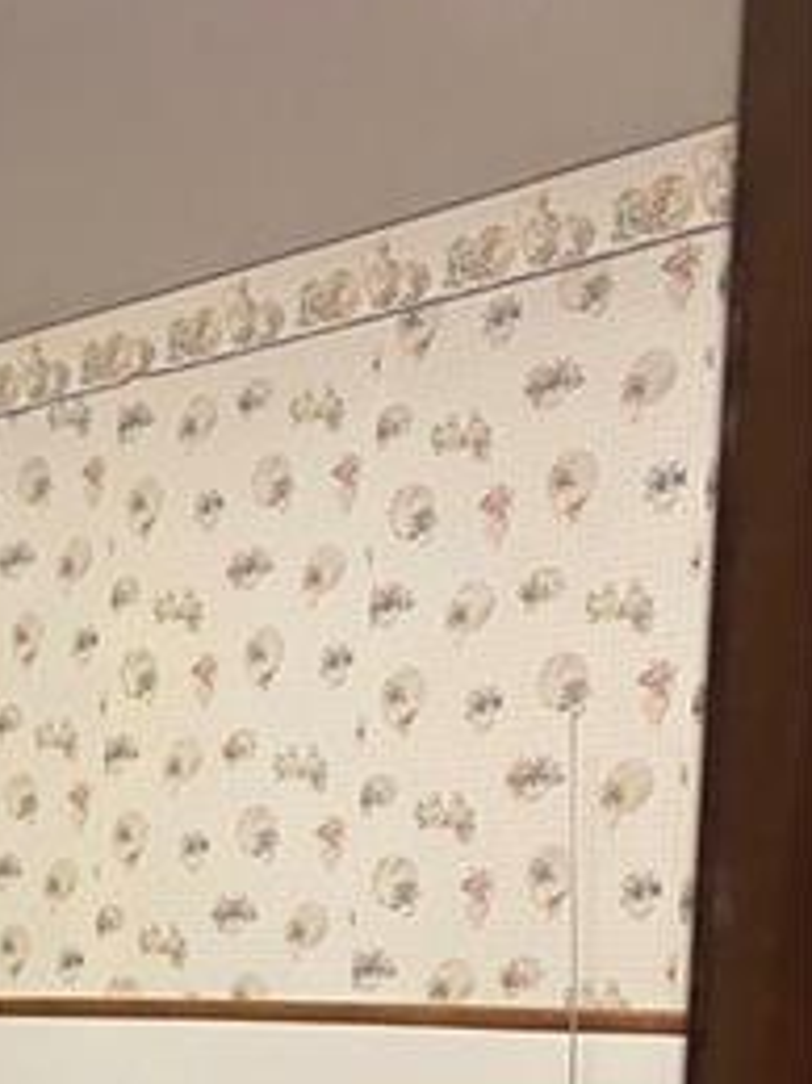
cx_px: -385
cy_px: 1226
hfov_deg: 17.3
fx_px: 2410
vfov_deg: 23.6
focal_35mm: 77
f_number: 1.8
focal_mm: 4.25
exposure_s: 1/60
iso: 400
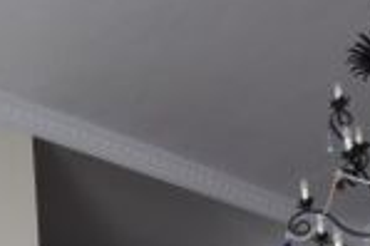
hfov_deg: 27.1
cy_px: 529
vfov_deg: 14.7
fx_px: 729
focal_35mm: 71
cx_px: 11
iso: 400
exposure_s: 1/200
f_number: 7.1
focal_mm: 10
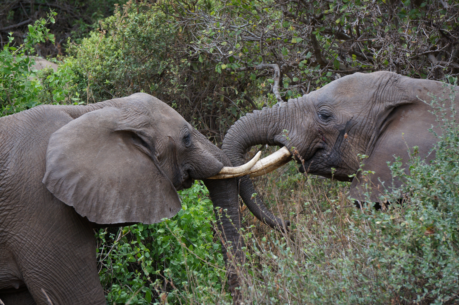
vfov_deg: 7.5
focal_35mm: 183
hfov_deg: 11.2
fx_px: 2331
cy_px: 152
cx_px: 230
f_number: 5.6
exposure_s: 1/200
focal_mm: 122
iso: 400
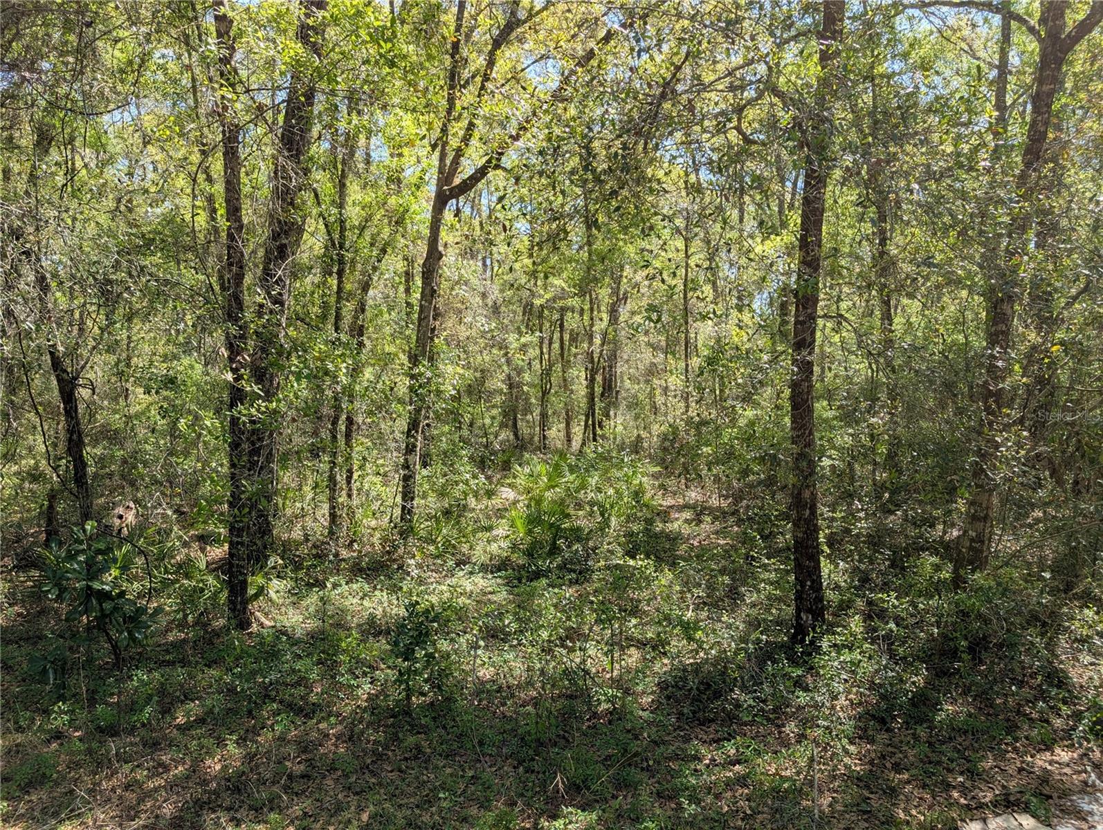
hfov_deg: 71.5
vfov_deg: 56.9
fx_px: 766
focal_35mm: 24
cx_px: 552
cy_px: 415
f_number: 1.68
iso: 22
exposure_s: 1/1587
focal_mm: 6.9
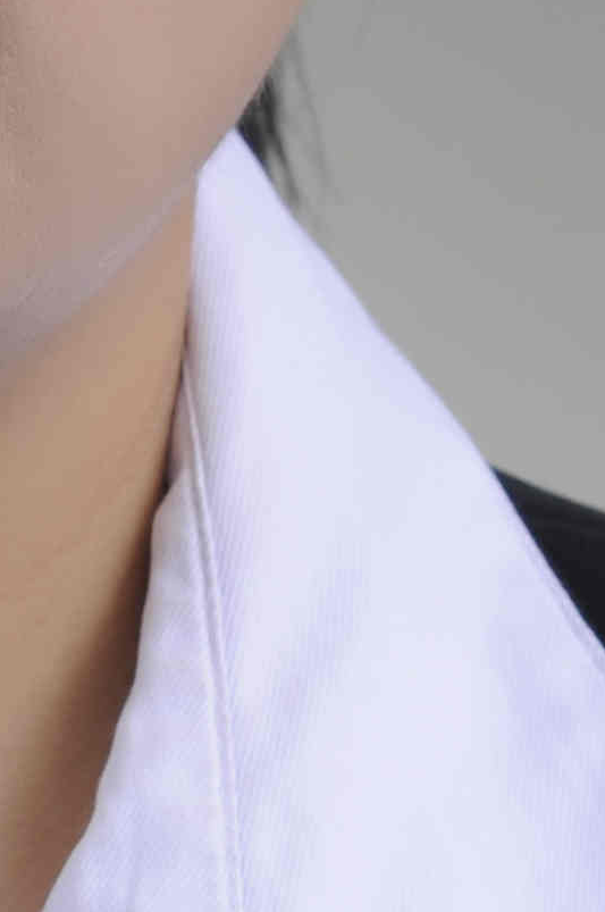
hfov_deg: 2.0
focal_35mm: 681
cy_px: 233
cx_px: -328
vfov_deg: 3.0
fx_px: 17209
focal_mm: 85
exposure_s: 1/125
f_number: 5.6
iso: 160
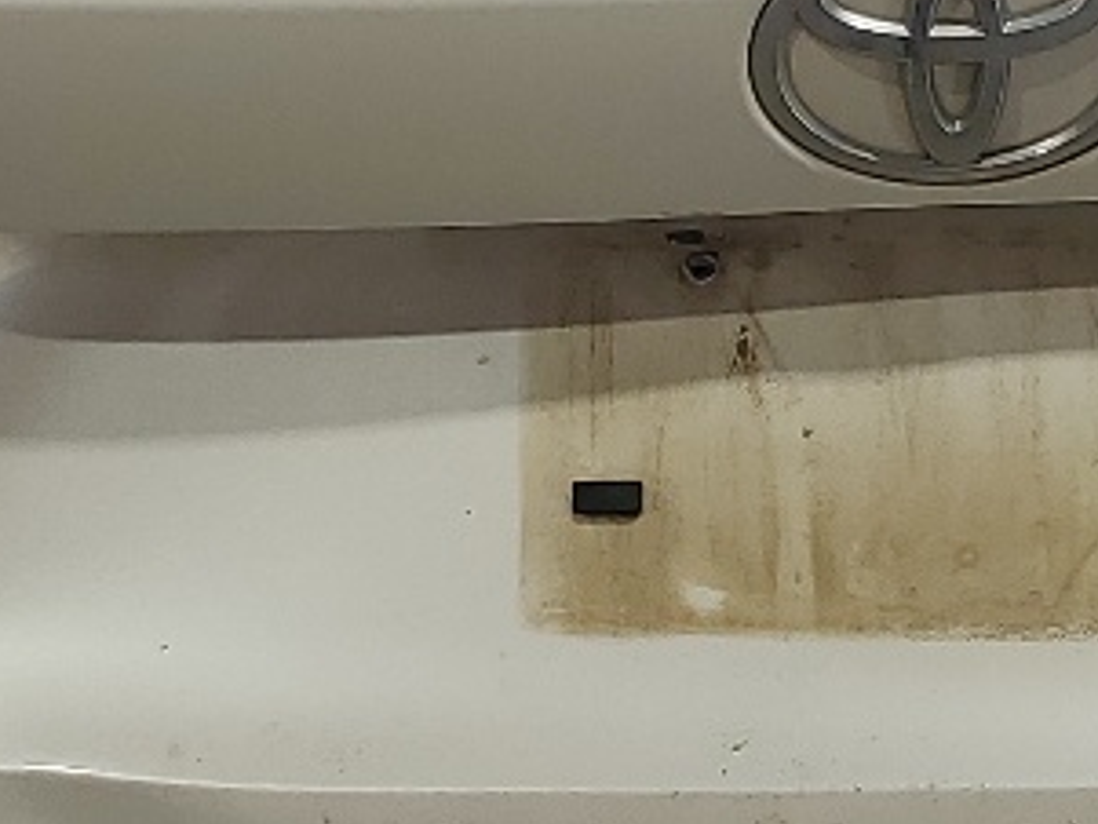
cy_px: 335
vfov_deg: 10.8
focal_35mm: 138
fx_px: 4379
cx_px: 850
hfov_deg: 14.2
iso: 50
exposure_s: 1/312
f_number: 1.5
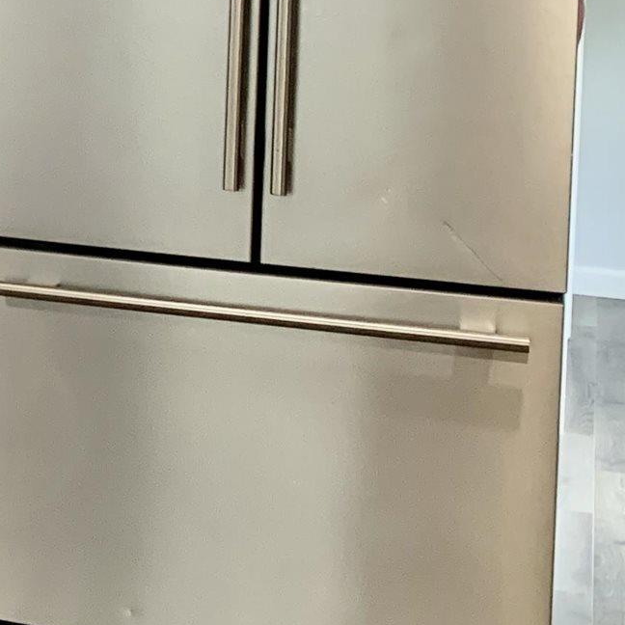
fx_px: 2227
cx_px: -509
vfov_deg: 15.6
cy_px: -45
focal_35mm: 109
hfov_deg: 14.1
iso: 125
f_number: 1.8
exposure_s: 1/60
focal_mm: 4.25
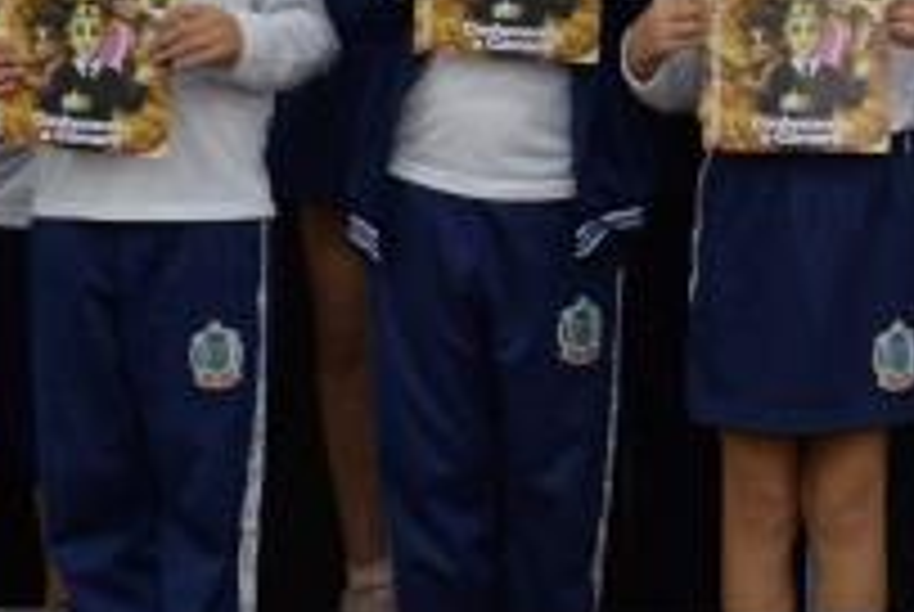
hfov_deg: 9.0
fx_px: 5644
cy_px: -176
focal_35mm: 222
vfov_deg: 6.2
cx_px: 1445
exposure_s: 1/80
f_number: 3.5
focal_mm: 44
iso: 2500
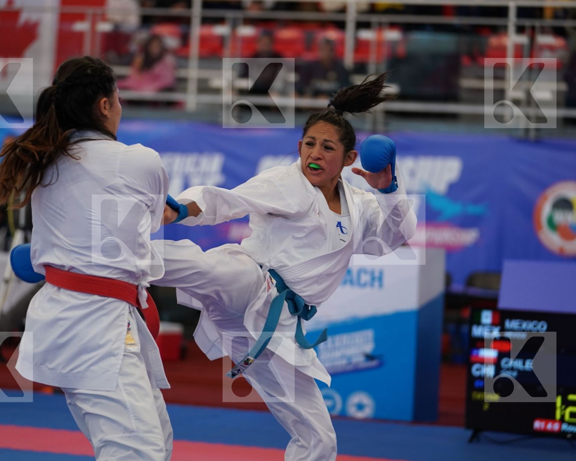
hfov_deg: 14.1
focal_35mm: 137
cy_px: 230
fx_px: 2336
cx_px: 259
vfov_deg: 11.3
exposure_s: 1/1000
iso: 1600
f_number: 2.8
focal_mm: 121
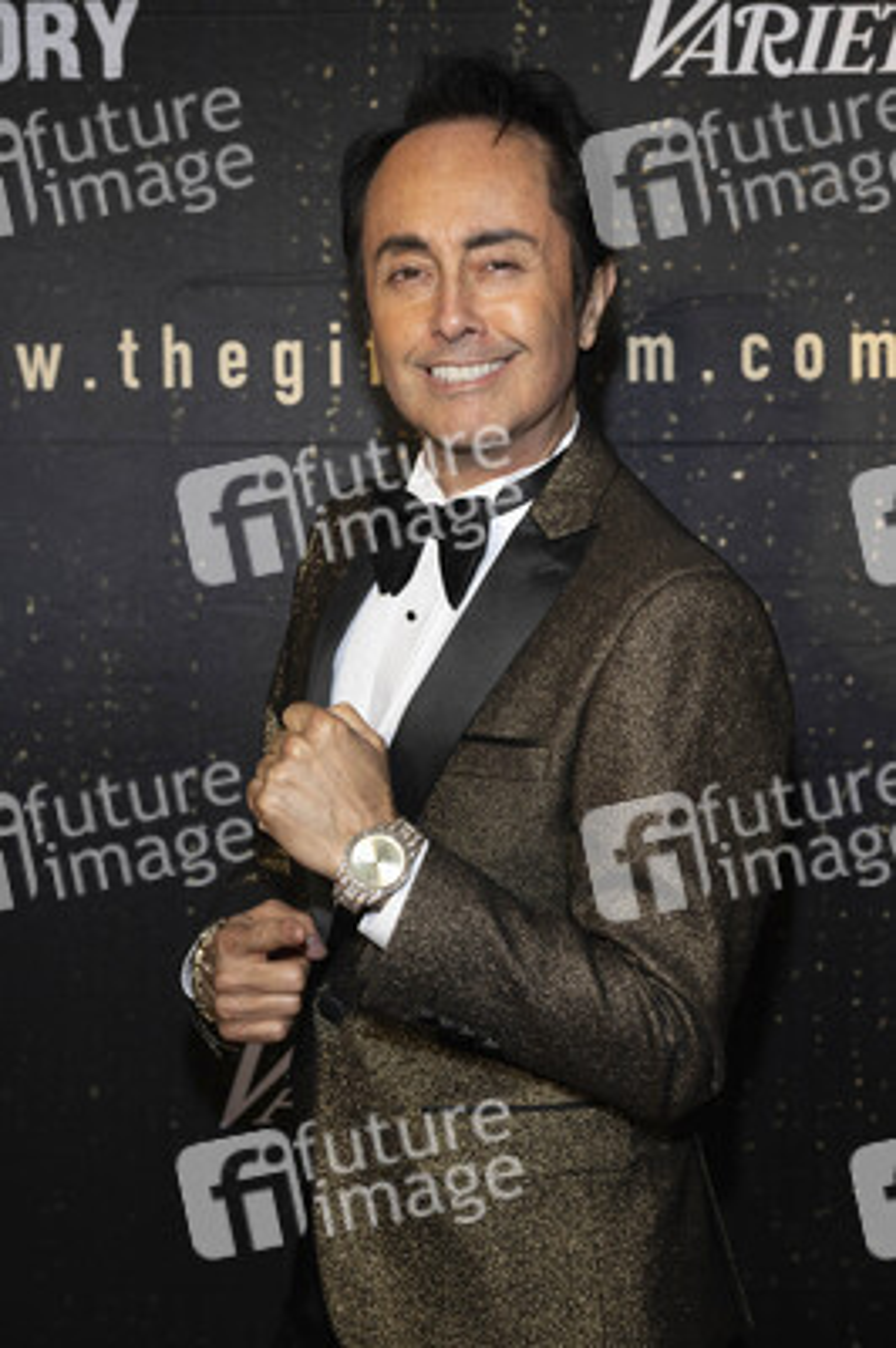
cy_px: 674
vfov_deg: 32.9
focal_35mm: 61
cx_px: 448
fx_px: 2281
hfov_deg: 22.2
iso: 800
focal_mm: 61
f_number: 5.6
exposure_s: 1/200
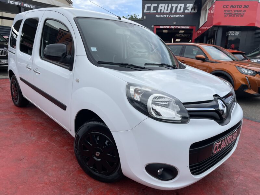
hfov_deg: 67.3
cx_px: 130
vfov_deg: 53.1
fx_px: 195
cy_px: 98
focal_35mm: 26
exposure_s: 1/1949
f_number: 1.6
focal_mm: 4.2
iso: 32
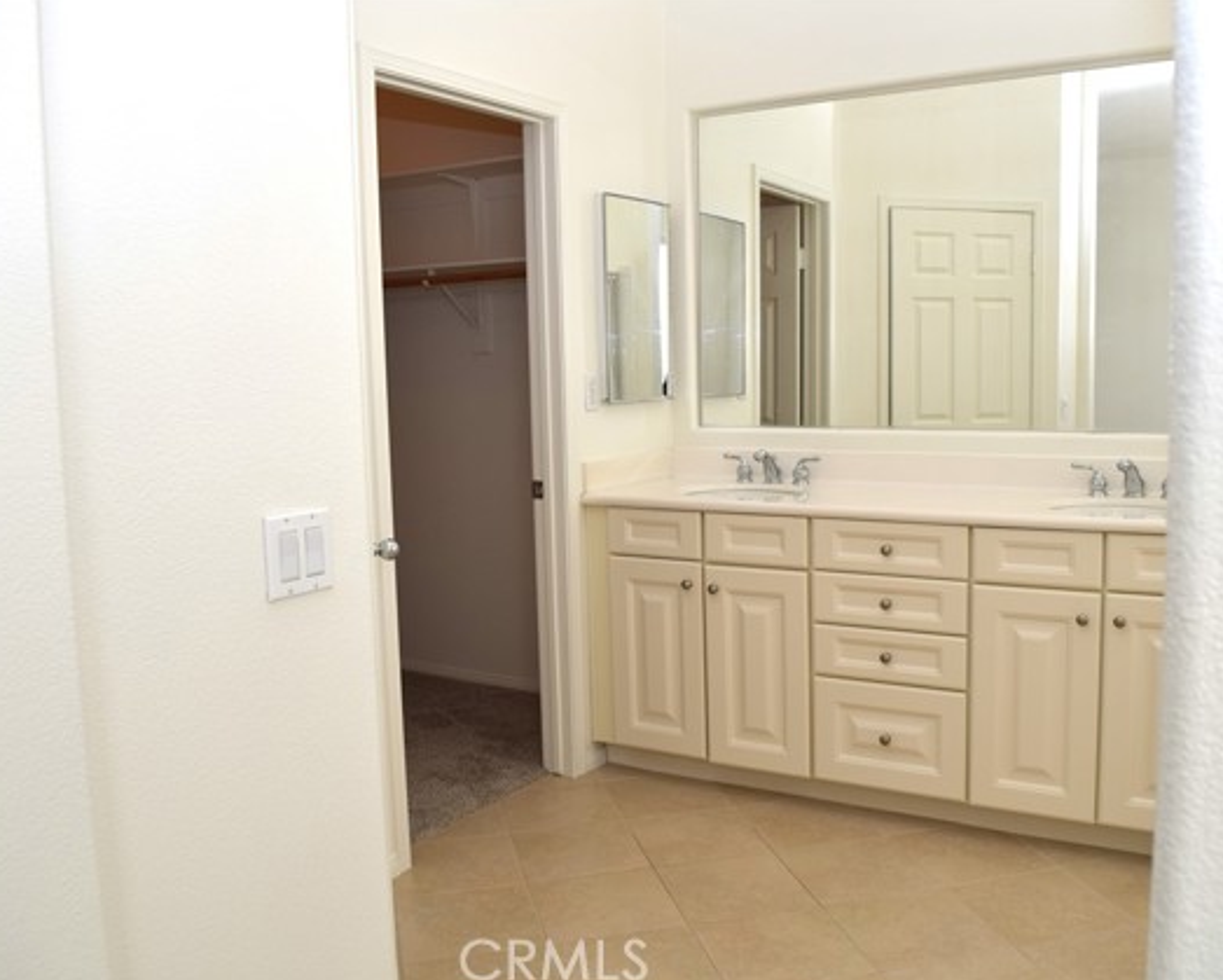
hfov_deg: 57.1
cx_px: 643
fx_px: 1123
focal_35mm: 31
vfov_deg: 47.1
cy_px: 495
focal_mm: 18
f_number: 6.3
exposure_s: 1/80
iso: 200
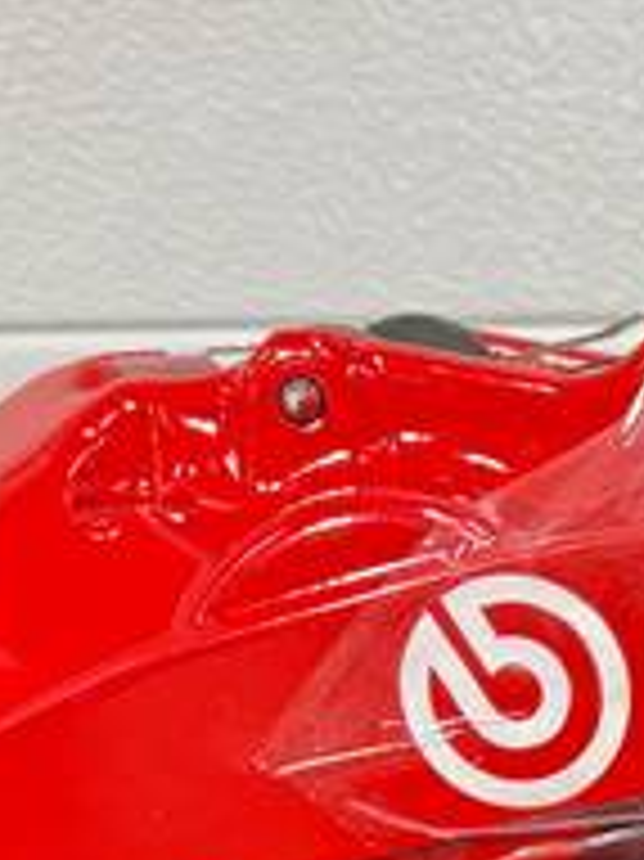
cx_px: 971
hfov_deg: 12.4
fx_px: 2806
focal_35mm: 113
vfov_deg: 16.0
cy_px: 1288
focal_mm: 6.76
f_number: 1.78
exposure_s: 1/50
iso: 160
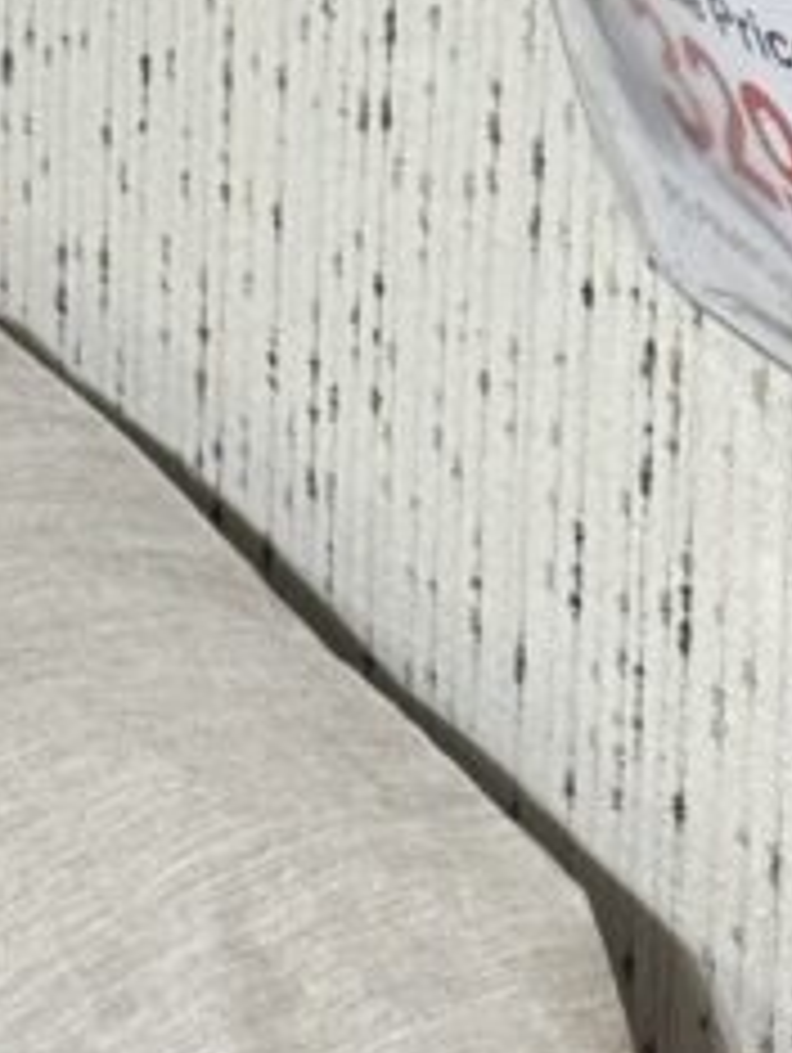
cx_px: -122
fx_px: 7491
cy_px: 0
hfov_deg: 6.0
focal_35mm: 246
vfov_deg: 8.0
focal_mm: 6.76
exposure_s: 1/60
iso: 125
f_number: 1.78
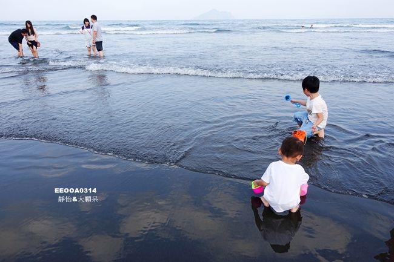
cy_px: 131
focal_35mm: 24
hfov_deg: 73.8
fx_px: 263
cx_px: 197
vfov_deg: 53.1
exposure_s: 1/250
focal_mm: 8.8
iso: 125
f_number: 4
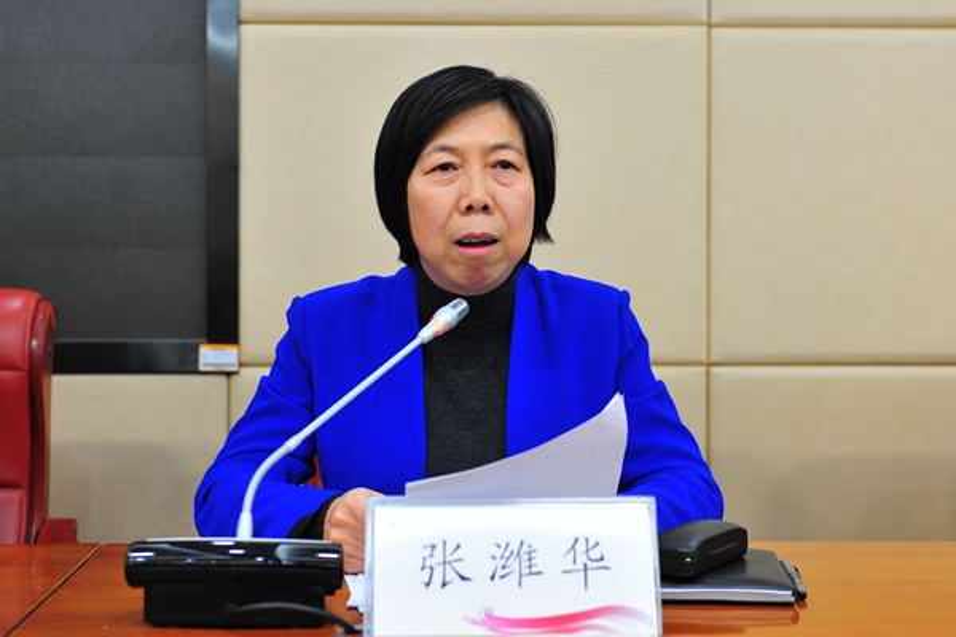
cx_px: 478
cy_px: 318
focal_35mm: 40
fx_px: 1062
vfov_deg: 33.4
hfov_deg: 48.5
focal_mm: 40
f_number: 3.2
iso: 800
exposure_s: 1/125
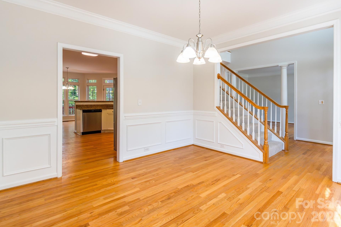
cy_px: 111
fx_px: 166
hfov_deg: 91.5
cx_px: 173
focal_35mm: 18
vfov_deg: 68.8
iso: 800
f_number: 4
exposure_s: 1/250
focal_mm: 11
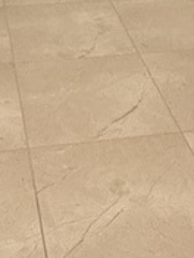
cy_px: -145
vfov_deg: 19.4
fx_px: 643
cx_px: 94
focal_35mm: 86
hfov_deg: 17.2
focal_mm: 2.22
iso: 400
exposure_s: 1/60
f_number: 2.2
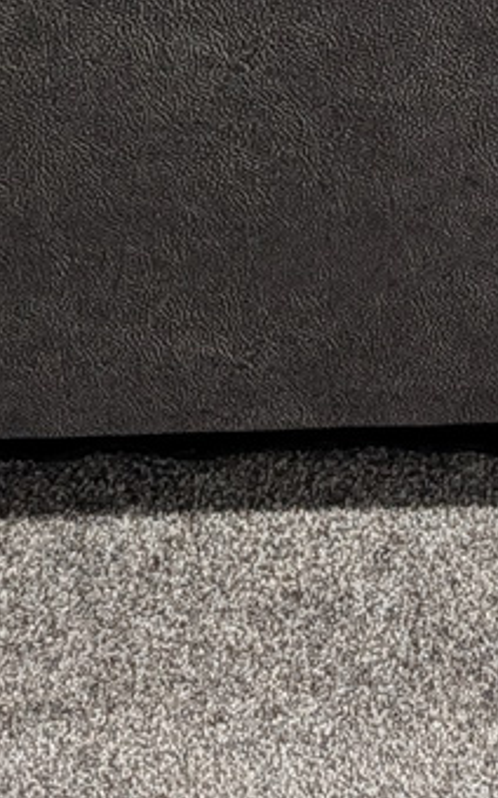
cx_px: 160
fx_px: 3328
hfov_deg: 8.6
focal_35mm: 153
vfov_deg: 12.0
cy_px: -873
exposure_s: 1/23.8
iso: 237
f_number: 1.68
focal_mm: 6.9
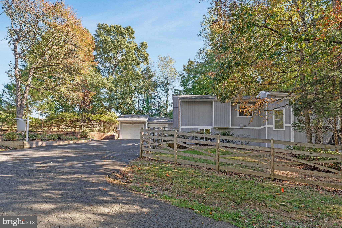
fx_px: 191
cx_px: 171
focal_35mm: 20
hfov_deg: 83.7
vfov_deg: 61.7
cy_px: 114
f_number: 8
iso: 100
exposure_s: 1/40
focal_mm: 20.1
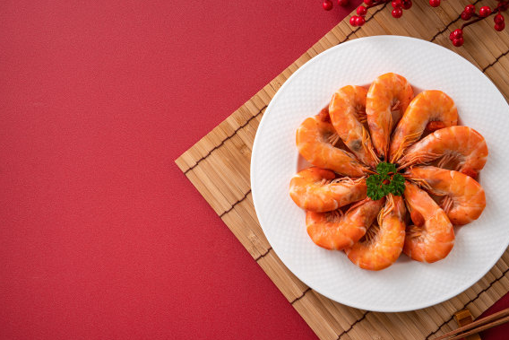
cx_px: 272
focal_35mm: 84
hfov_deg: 24.2
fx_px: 1188
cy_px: 175
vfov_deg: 16.3
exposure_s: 1/160
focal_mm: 78
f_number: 10
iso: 100
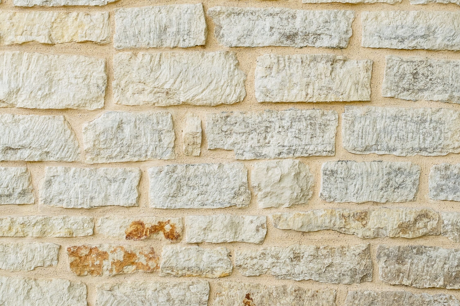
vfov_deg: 20.0
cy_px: 116
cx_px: 272
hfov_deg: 29.6
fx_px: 869
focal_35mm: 68
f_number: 11
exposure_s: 1/60
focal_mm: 35.5
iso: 200
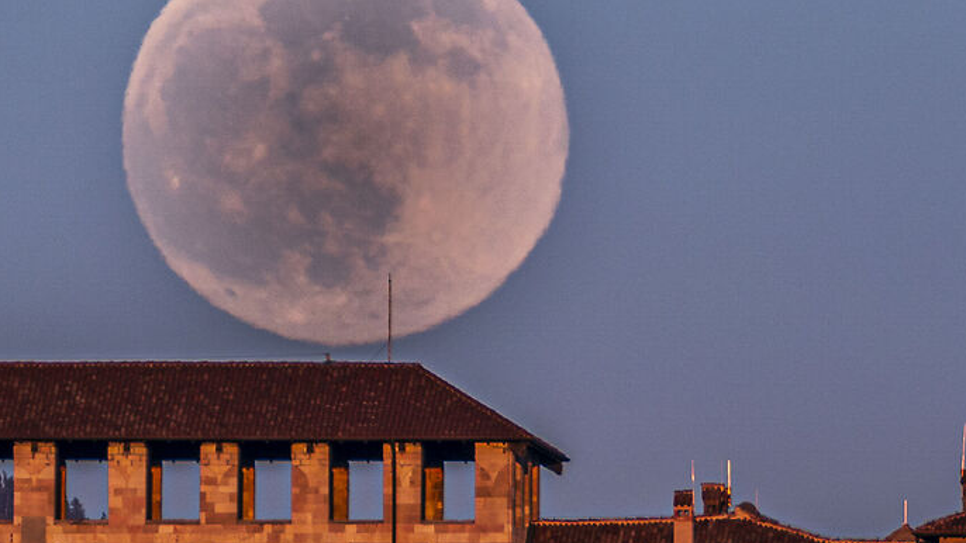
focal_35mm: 2053
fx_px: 52591
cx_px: 953
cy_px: 257
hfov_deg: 1.1
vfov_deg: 0.6
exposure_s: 1/250
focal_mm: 560
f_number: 8
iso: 100
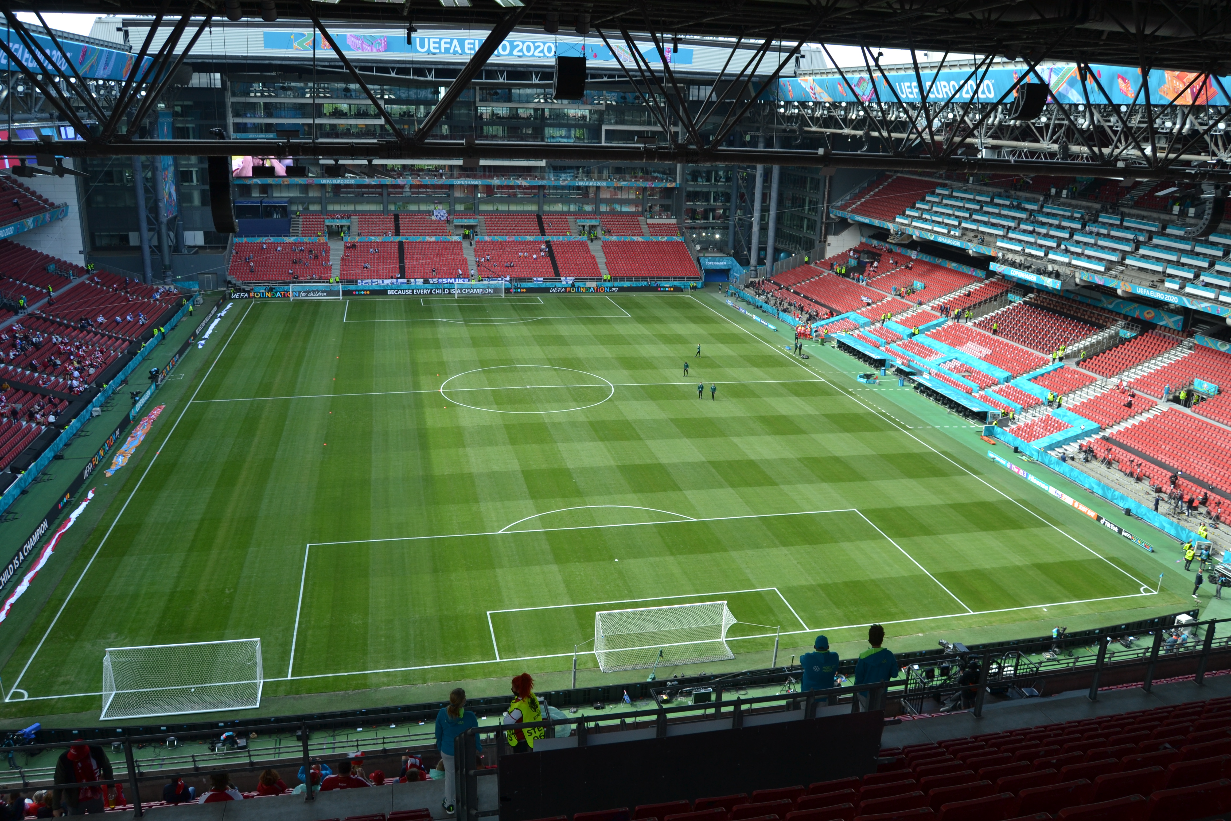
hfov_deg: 67.4
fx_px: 923
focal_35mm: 27
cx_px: 616
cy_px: 410
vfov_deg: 47.9
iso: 125
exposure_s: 1/125
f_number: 5.6
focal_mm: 18
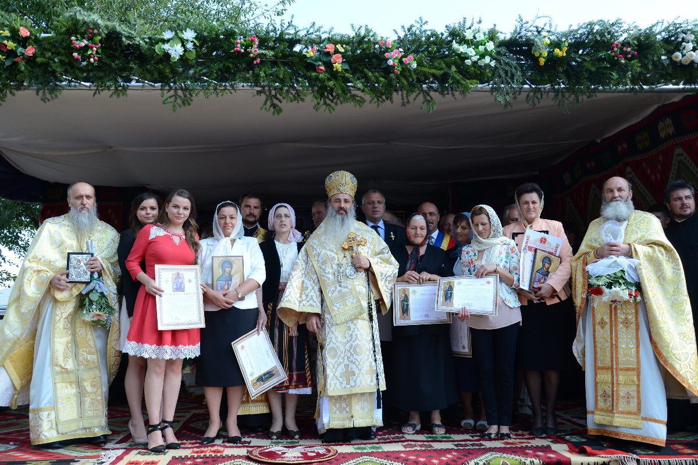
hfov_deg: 57.2
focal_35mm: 33
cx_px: 349
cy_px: 232
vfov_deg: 40.0
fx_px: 640
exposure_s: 1/100
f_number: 6.3
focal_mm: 22
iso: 125
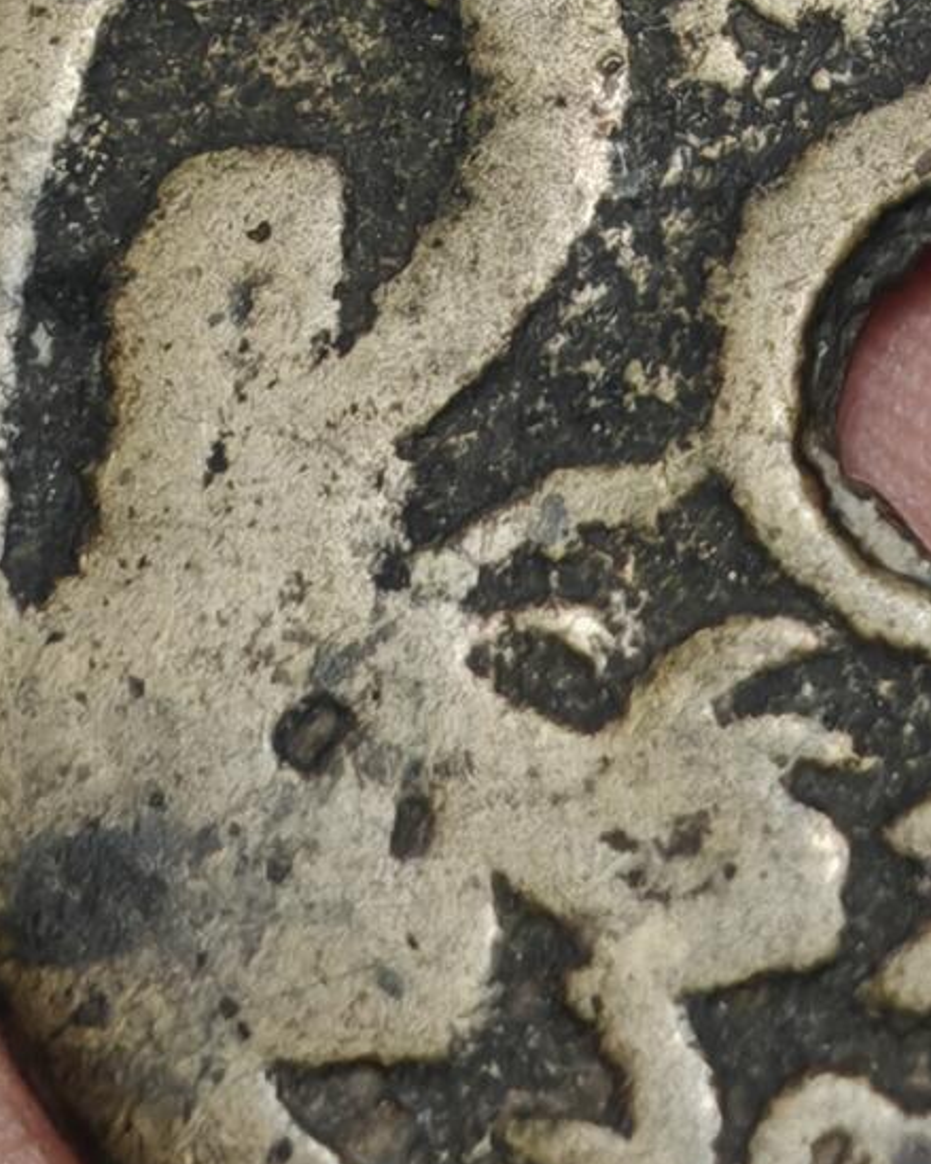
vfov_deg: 6.4
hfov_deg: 5.1
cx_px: 1249
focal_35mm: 304
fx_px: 10473
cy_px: 416
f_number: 1.6
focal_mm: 7.62
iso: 100
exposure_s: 1/100
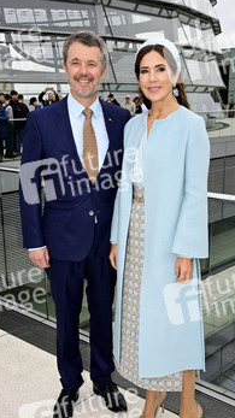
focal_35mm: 41
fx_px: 455
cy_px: 236
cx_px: 116
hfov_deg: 29.0
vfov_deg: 49.3
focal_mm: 34
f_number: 9
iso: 640
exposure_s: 1/250
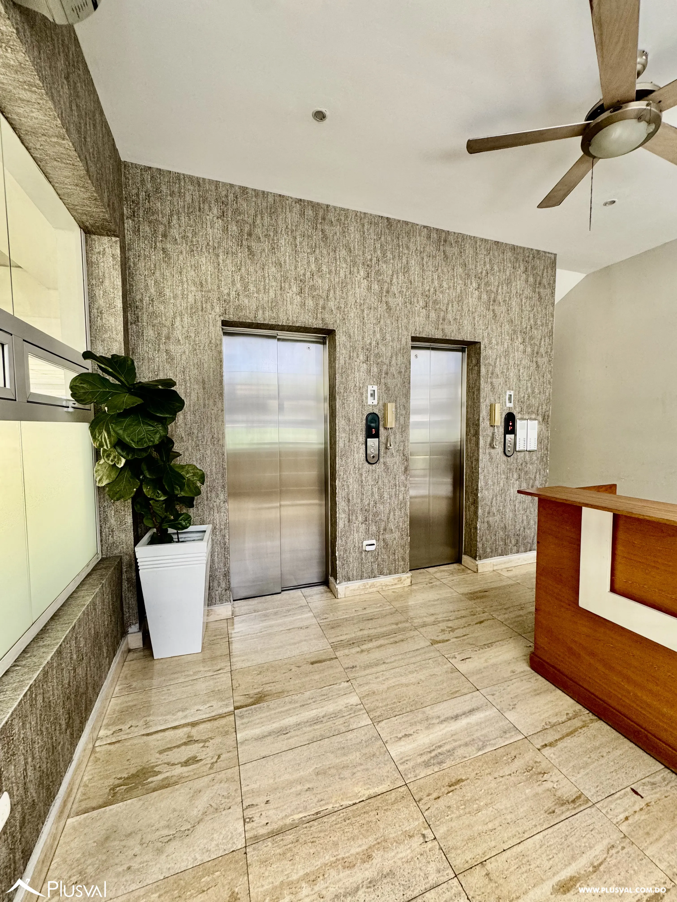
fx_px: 365
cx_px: 338
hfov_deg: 85.7
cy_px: 451
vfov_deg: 102.1
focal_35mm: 14
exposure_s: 1/99
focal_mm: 2.22
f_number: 2.2
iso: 160
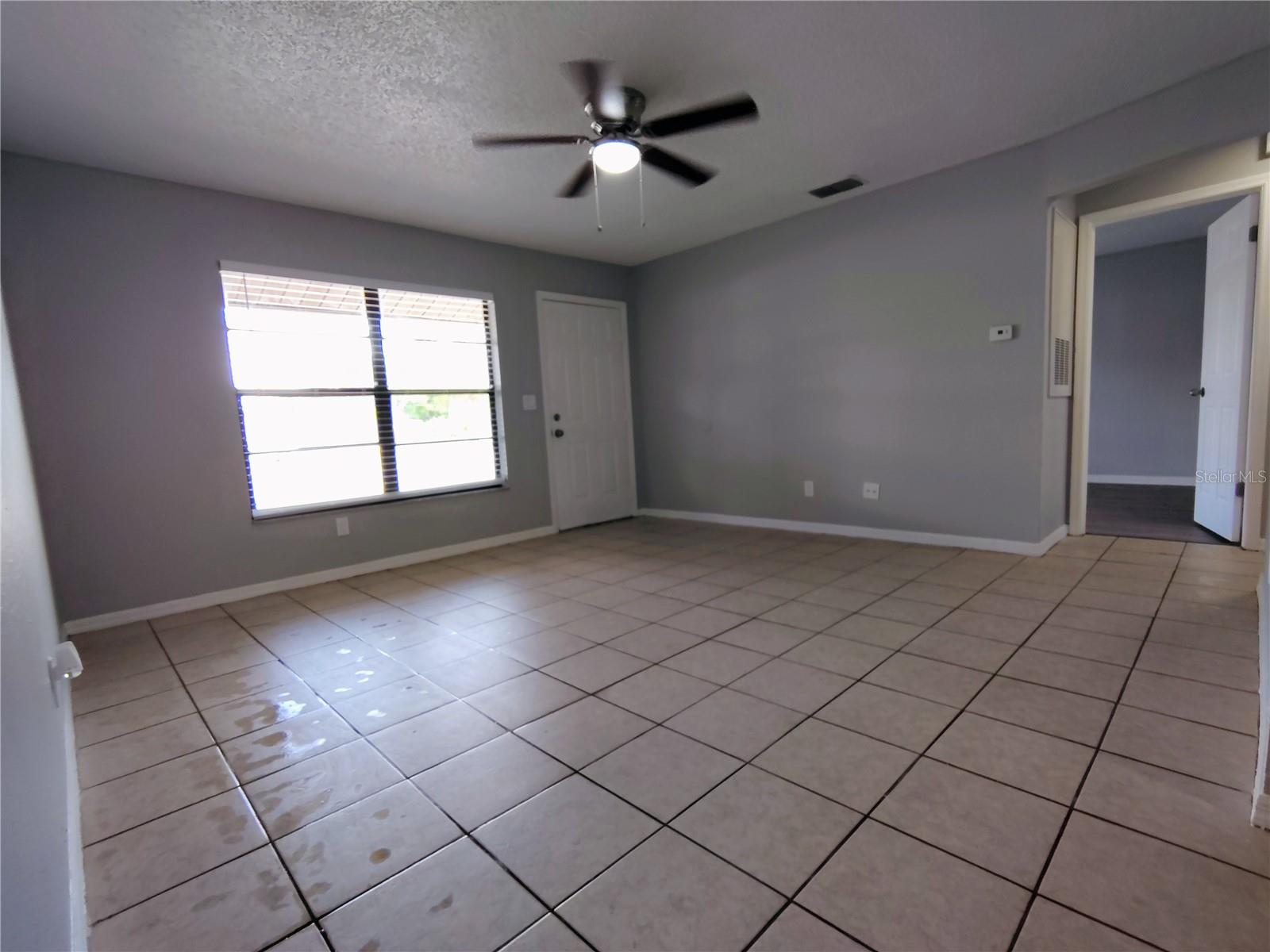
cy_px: 476
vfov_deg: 78.1
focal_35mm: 16
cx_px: 635
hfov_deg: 94.5
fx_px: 587
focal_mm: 2.13
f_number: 2.2
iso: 273
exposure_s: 1/60
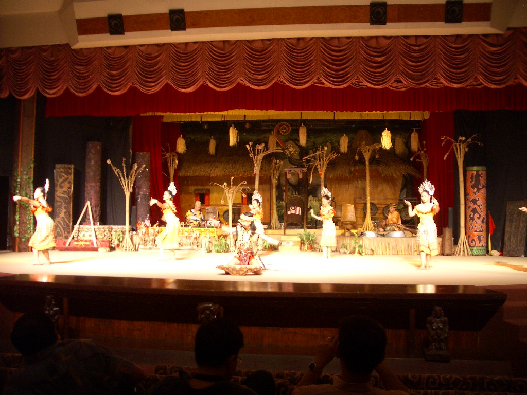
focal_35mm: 35
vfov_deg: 40.7
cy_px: 198
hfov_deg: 52.6
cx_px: 264
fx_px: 533
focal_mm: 5.8
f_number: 2.6
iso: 100
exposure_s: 1/15
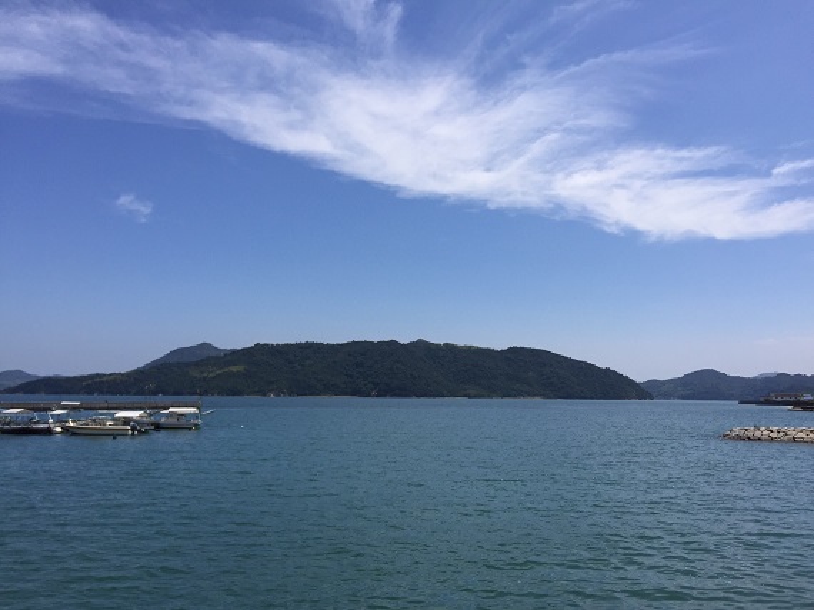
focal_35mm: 29
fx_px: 682
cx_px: 407
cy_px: 305
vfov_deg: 48.2
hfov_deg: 61.7
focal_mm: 4.15
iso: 32
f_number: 2.2
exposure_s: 1/3968
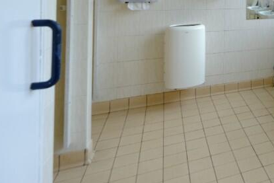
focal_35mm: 37
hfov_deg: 37.8
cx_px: 335
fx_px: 282
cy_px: -18
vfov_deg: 31.8
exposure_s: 1/52
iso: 160
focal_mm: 10
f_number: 4
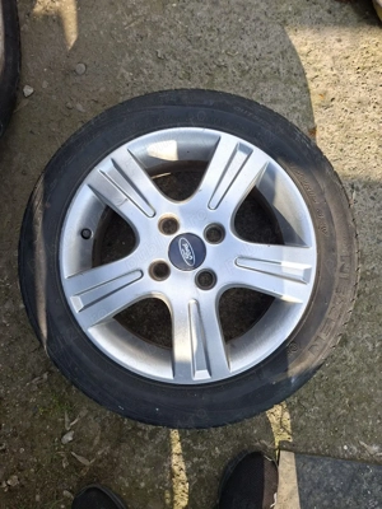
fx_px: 338
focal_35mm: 23
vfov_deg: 73.9
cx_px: 191
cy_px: 254
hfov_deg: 58.9
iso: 50
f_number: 1.8
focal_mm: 5.54
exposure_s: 1/588
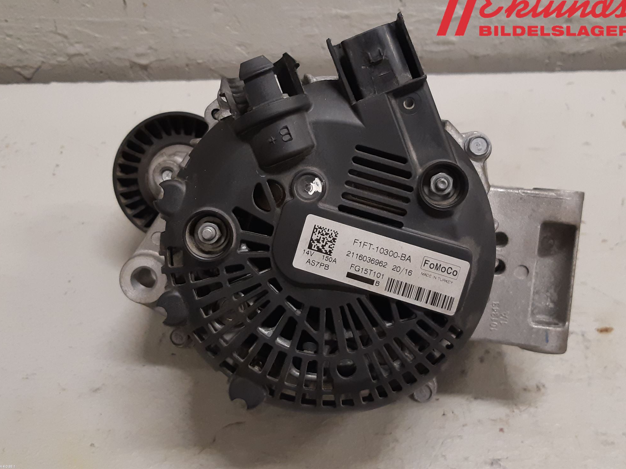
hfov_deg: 65.3
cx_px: 306
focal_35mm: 27
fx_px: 488
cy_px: 226
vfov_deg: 51.3
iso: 160
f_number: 1.7
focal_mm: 3.93
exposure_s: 1/50
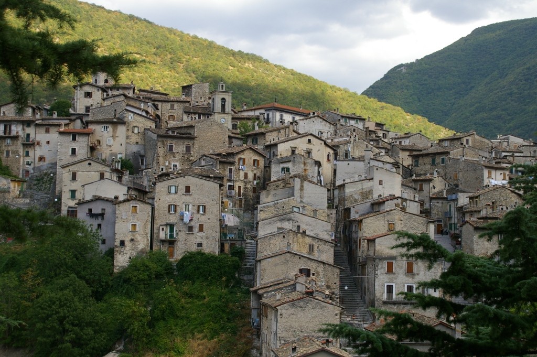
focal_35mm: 60
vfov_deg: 22.6
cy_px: 178
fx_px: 894
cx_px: 268
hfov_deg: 33.4
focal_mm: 40
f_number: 8
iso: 200
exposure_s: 1/250
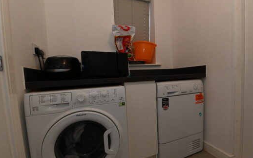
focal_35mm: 17
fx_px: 117
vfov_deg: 67.8
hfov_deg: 94.1
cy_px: 85
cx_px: 139
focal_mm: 15
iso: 5000
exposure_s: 1/60
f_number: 10
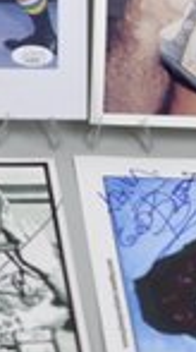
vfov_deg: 7.1
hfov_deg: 3.9
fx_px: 2836
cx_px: -287
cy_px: -28
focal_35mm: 305
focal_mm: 40
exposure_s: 1/40
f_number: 3.2
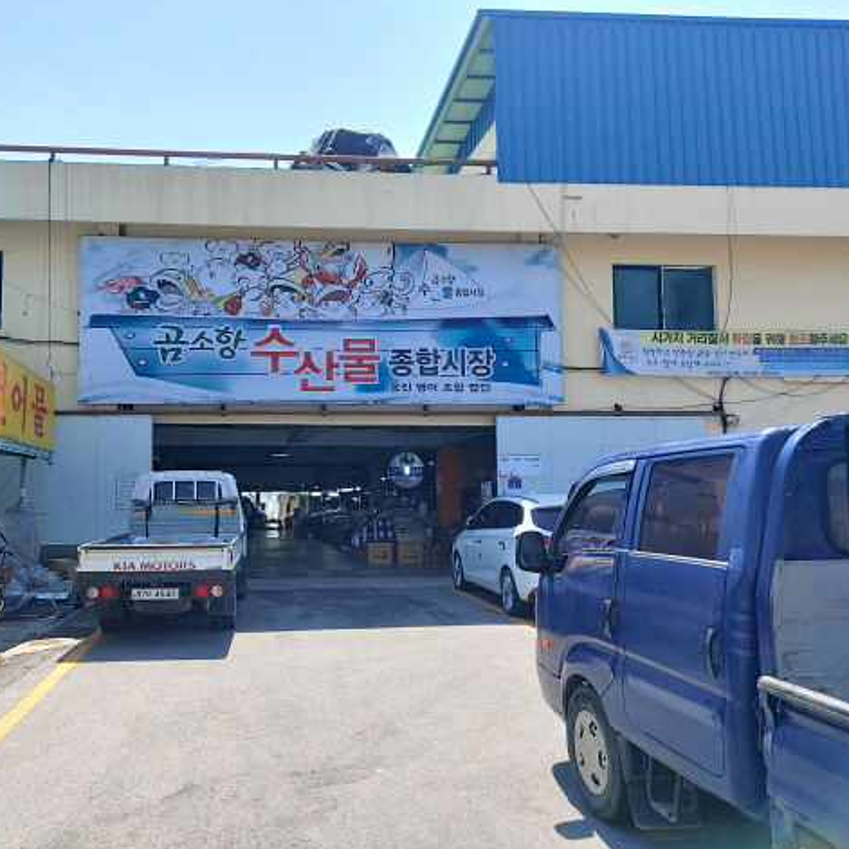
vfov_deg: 54.0
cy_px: 424
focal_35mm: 30
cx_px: 294
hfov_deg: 53.1
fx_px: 832
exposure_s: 1/1166
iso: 50
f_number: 2
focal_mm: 4.58
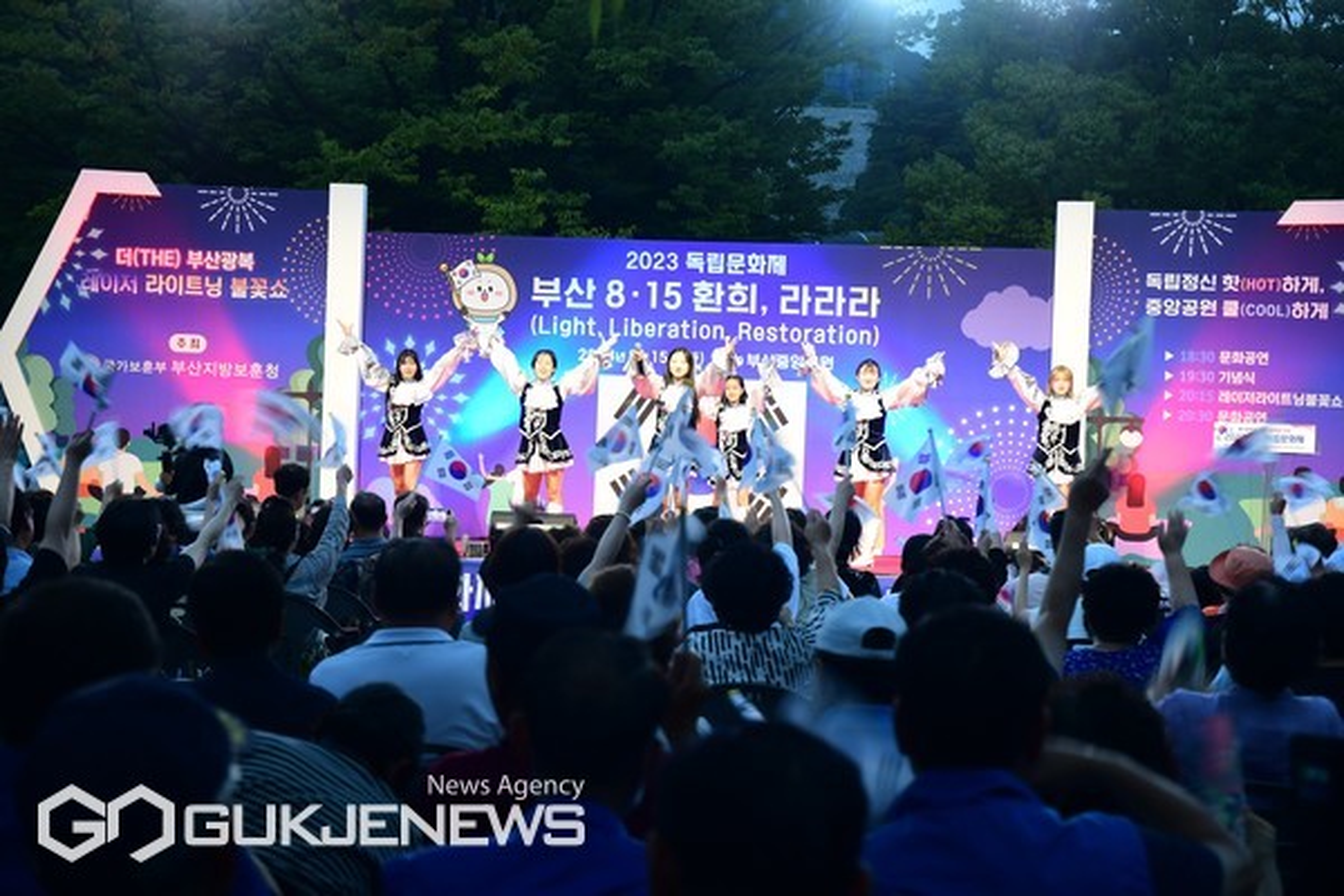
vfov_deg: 18.9
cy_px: 448
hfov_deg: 28.1
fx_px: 2688
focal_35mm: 72
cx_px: 672
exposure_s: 1/30
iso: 400
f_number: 3.5
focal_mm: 48
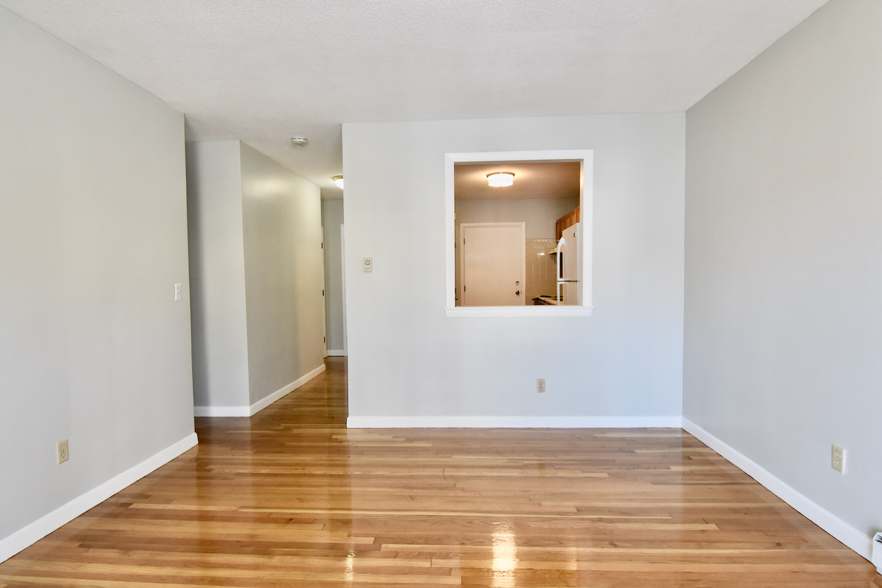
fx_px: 478
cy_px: 294
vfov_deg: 63.2
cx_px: 441
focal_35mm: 20
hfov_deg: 85.4
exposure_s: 1/80
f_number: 4.5
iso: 800
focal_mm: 13
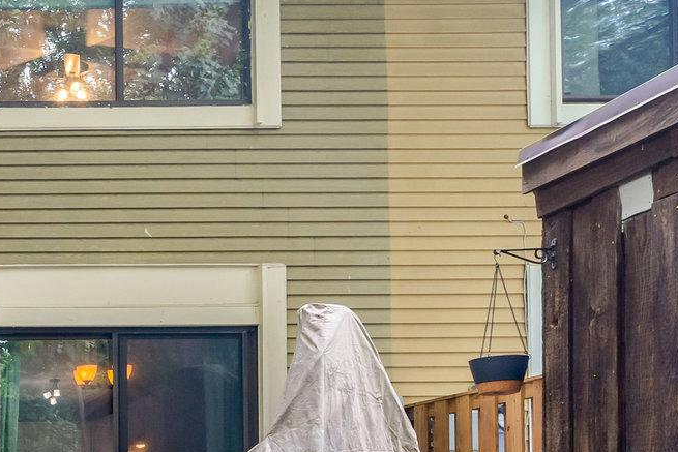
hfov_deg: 32.4
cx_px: -146
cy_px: 308
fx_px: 942
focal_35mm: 50
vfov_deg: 26.8
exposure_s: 1/40
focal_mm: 16
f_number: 8
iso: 1250
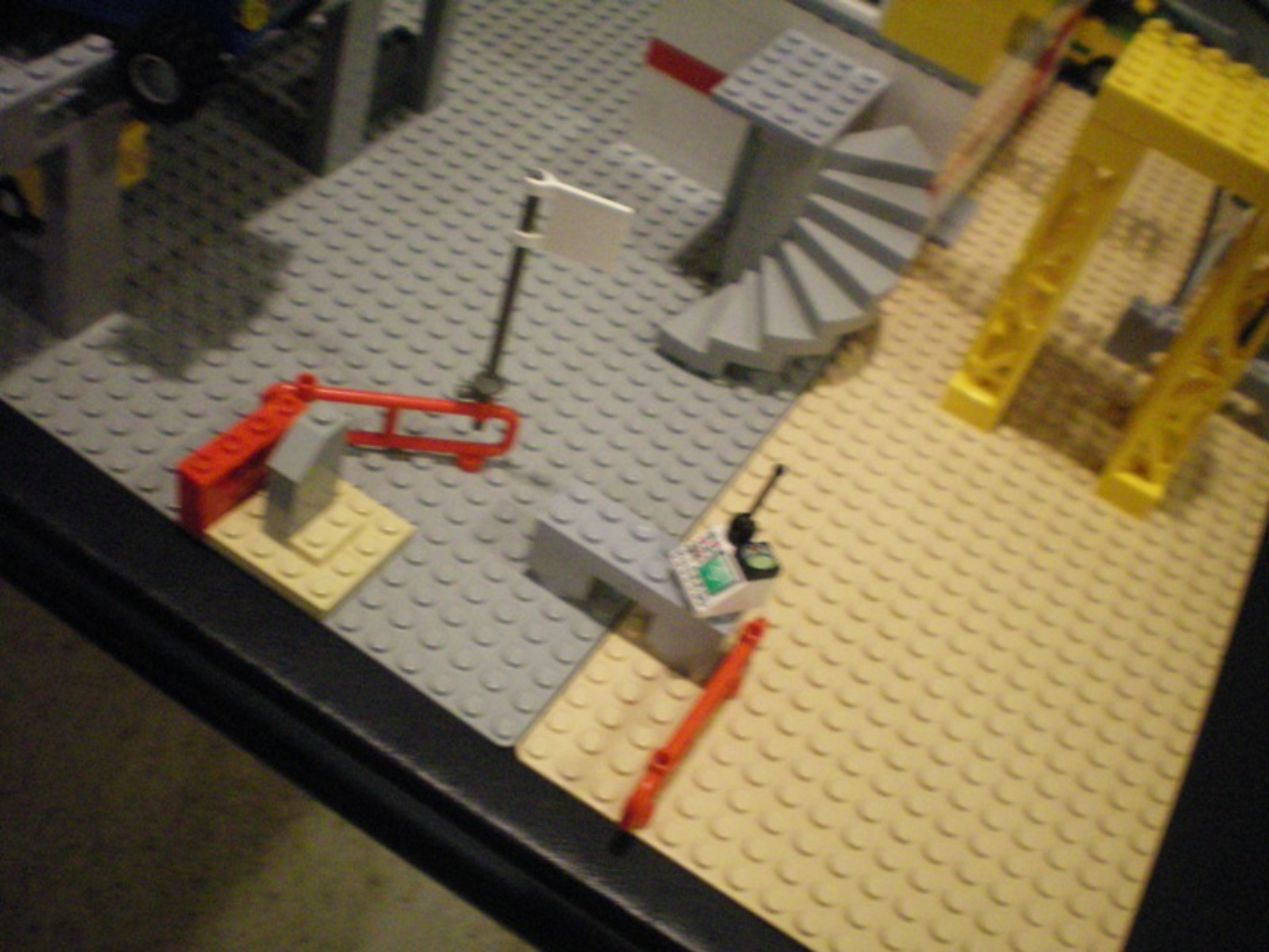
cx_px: 634
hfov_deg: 49.0
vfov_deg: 37.7
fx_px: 1393
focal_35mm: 38
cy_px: 476
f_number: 3.1
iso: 400
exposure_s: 1/30
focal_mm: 6.3
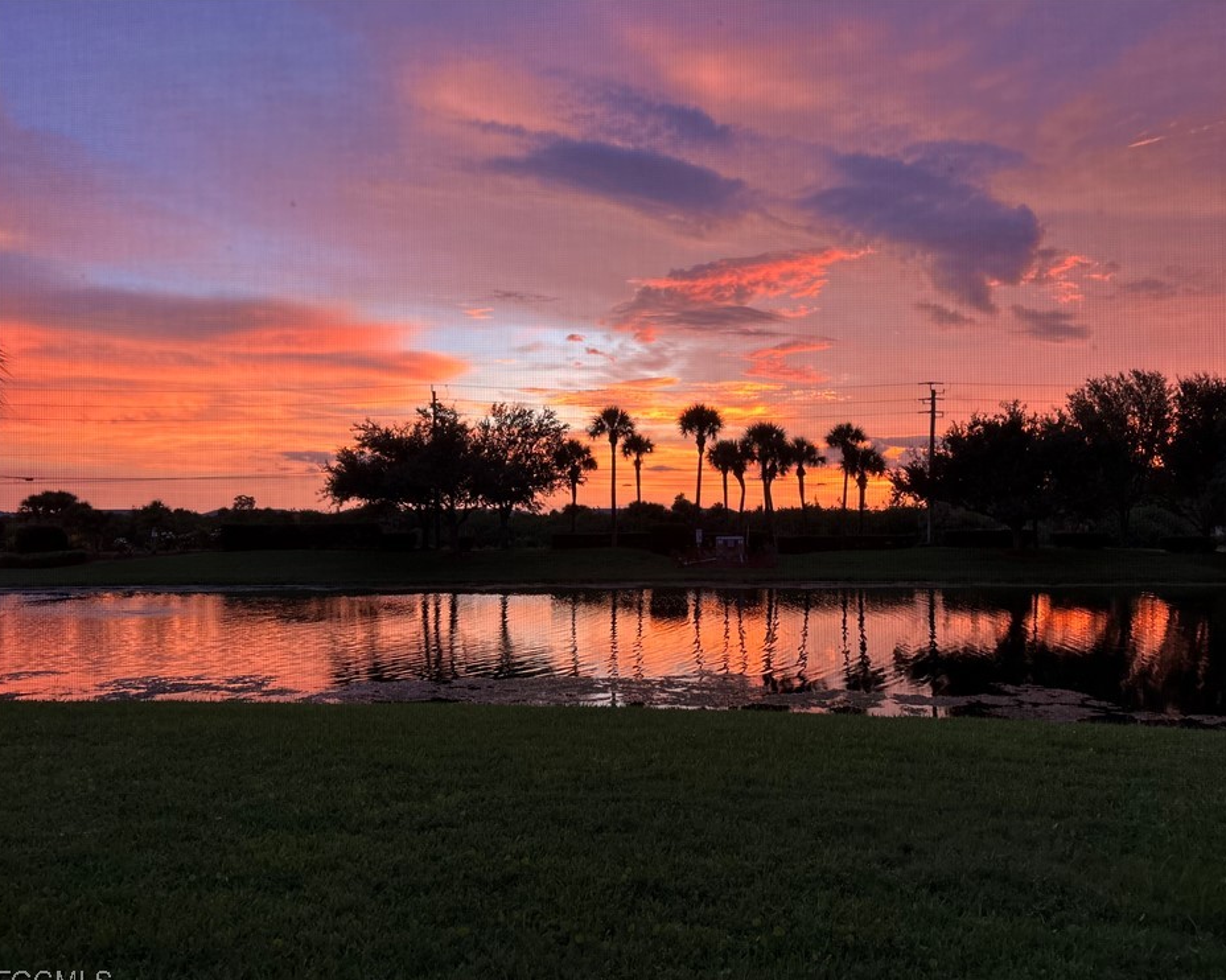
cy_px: 505
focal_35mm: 28
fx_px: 1016
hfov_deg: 62.1
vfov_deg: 51.5
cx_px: 663
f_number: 1.5
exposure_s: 1/65
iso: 125
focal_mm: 5.7
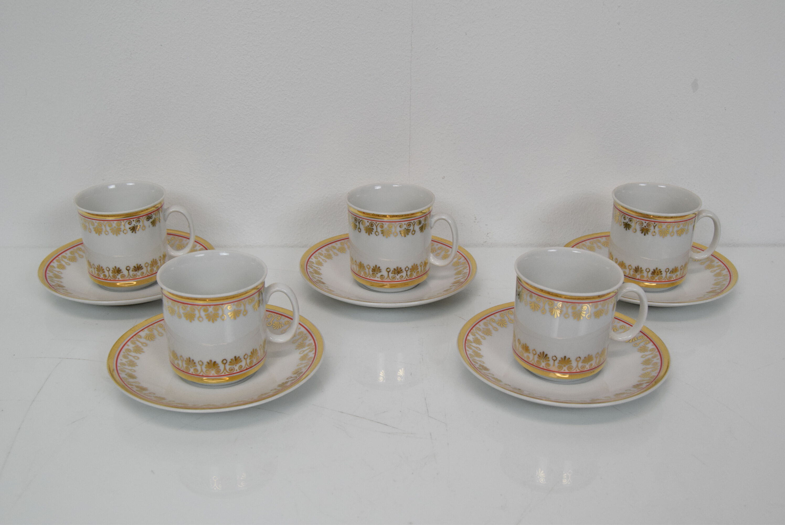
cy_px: 262
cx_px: 392
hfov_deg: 49.5
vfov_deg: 34.3
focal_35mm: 39
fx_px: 851
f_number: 8
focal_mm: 26
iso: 1600
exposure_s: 1/250
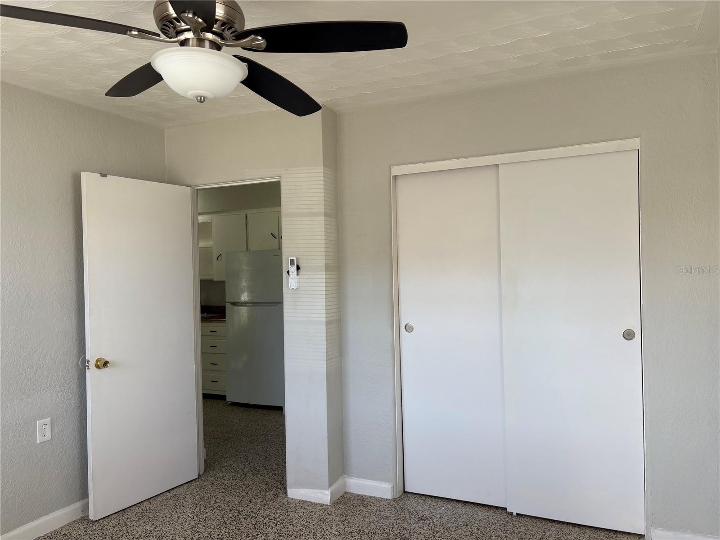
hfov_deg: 67.3
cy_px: 270
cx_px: 360
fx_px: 541
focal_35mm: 26
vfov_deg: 53.1
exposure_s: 1/122
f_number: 1.6
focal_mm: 5.96
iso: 50
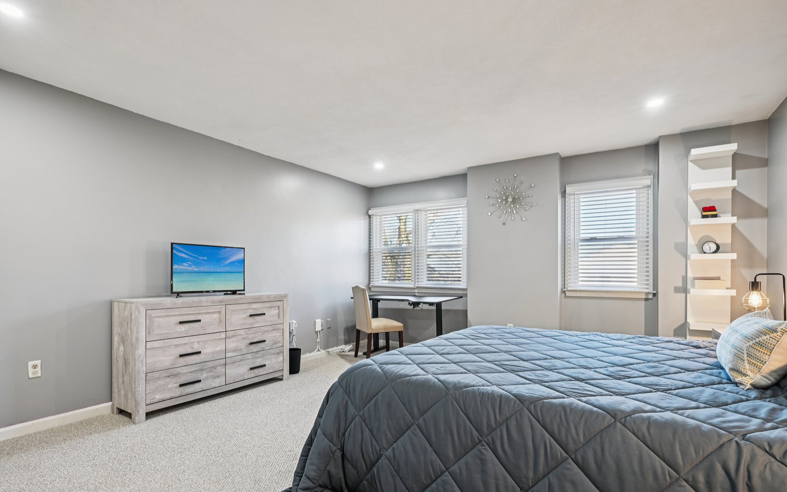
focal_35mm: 18
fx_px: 386
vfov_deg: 64.8
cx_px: 375
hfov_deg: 91.0
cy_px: 274
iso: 400
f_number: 8
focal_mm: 16
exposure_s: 1/10
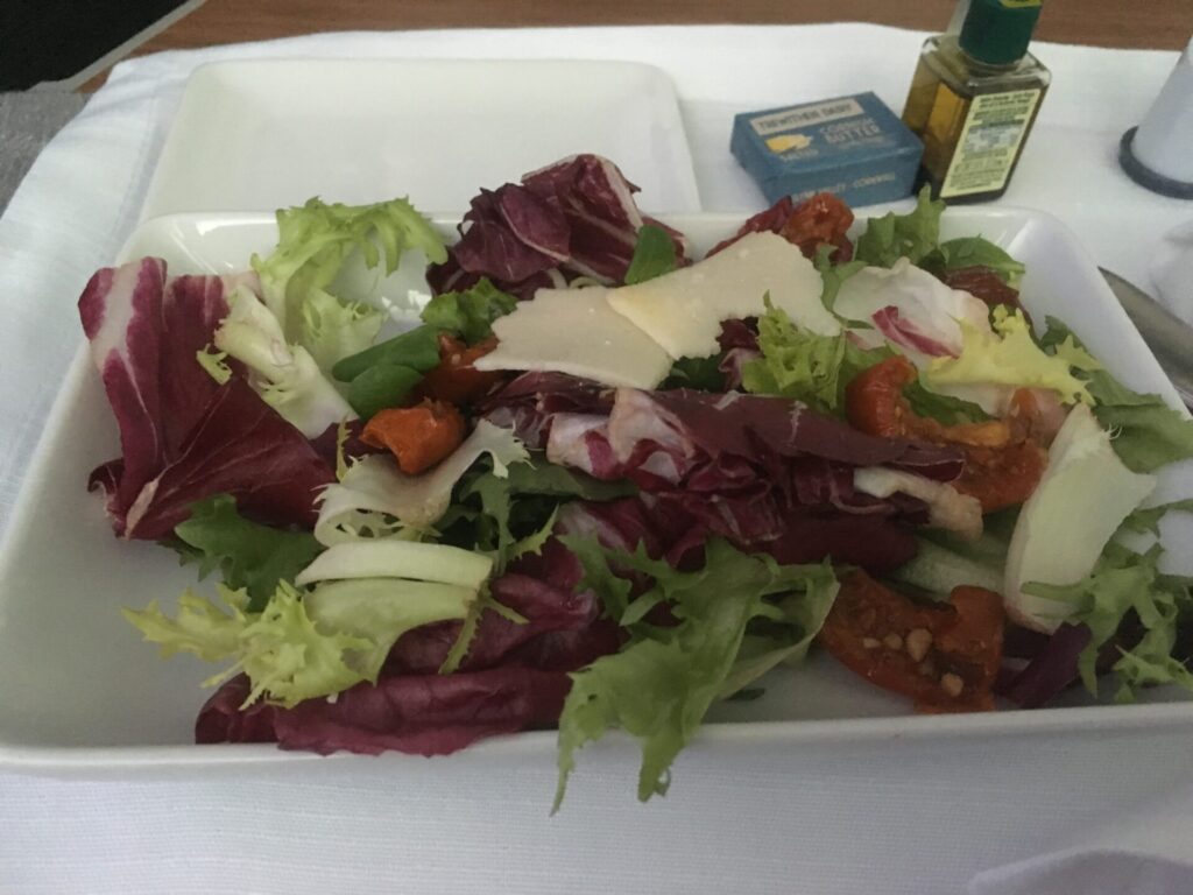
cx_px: 596
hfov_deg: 61.7
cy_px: 448
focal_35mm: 29
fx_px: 999
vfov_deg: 48.2
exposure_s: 1/17
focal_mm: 4.15
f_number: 2.2
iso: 500
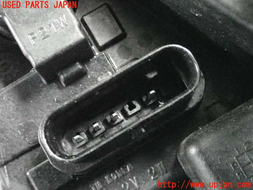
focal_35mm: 77
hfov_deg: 25.3
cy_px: 95
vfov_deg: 19.1
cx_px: 126
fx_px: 563
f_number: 4.1
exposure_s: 1/40
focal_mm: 13.65
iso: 12800
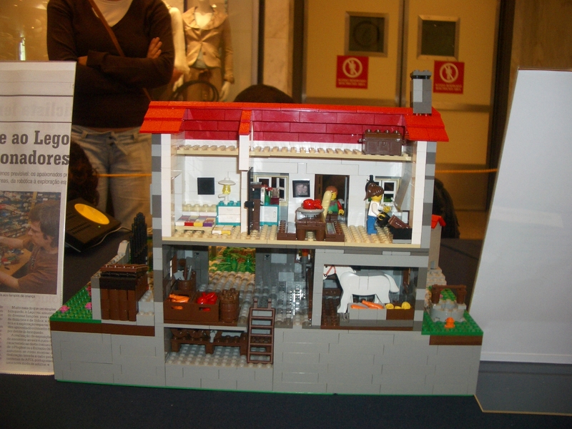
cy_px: 214
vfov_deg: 40.7
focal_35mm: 35
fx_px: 578
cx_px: 286
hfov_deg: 52.6
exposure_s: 1/60
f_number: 2.6
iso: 100
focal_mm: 5.8
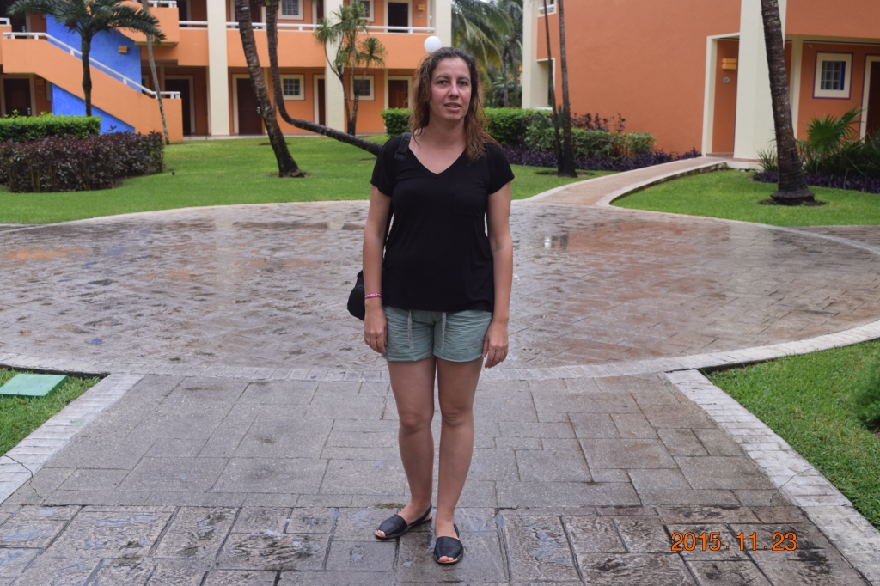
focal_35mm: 39
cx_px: 440
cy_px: 293
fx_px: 953
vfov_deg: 34.2
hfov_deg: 49.6
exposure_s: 1/160
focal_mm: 26
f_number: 6.3
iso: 400
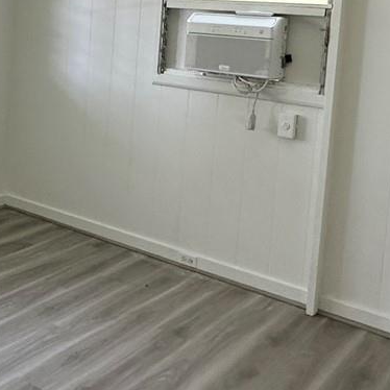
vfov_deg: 31.2
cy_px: 66
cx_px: 35
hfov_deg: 30.7
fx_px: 676
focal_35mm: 53
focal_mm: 2.22
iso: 160
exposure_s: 1/99
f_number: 2.2
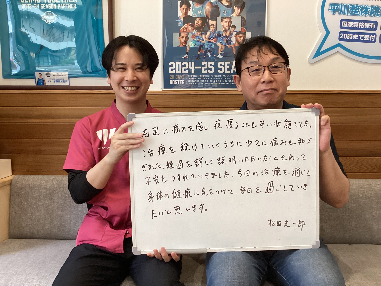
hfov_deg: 58.4
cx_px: 190
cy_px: 143
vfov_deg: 45.4
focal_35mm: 31
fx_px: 341
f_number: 2.4
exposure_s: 1/60
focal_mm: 3.3
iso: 250
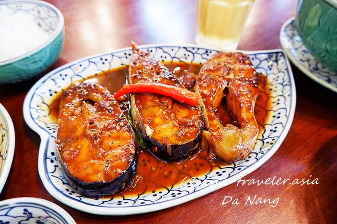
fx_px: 215
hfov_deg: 76.1
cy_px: 112
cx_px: 168
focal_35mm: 23
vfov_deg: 55.1
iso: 1000
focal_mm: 15
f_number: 3.5
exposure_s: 1/34
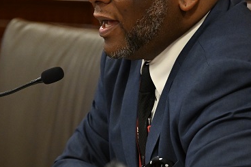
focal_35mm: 398
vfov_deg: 3.4
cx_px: 108
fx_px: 2774
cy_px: 154
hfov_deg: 5.2
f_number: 2.8
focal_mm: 122
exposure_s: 1/160
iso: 3200
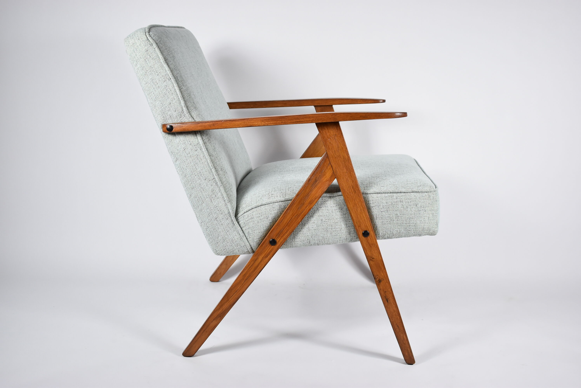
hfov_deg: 47.9
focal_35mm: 40
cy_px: 194
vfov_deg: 33.1
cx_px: 290
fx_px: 654
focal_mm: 27
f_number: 4.5
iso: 800
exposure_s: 1/125
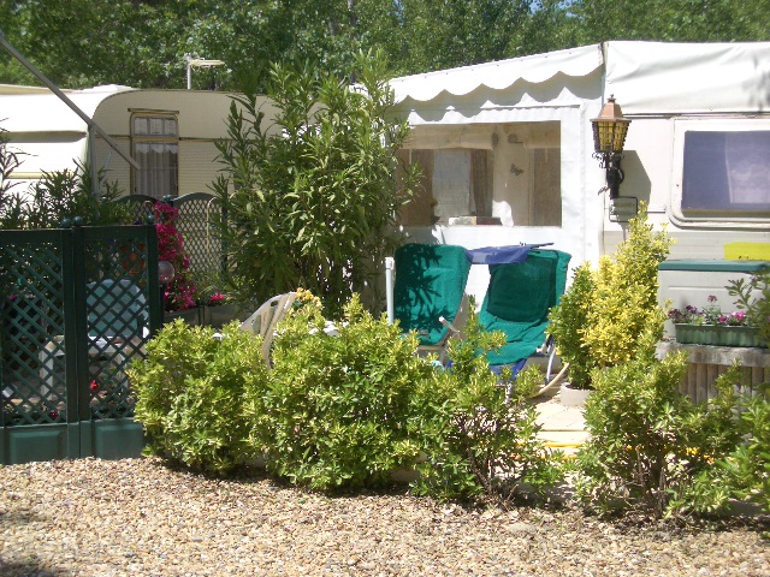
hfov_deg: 31.2
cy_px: 288
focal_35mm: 62
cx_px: 385
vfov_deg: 23.7
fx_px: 1379
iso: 50
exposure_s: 1/800
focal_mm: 10.2
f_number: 3.5
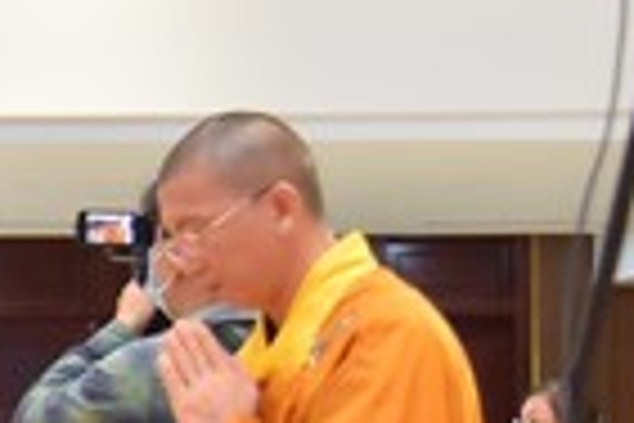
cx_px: -796
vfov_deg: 7.4
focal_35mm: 184
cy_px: 430
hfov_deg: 10.0
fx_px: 3240
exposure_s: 1/125
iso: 1250
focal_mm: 40
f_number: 4
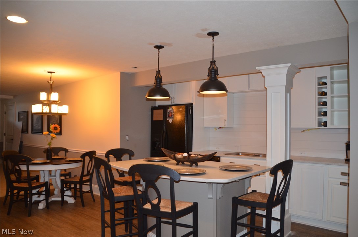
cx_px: 179
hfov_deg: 67.5
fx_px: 268
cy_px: 118
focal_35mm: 27
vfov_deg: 47.7
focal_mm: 18
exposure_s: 1/60
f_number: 3.5
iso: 900
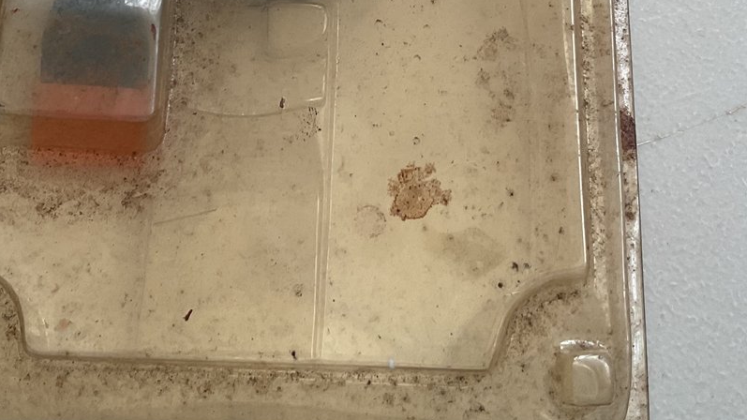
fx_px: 1188
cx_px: 346
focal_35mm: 60
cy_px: -58
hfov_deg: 34.9
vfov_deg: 19.1
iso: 40
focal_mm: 3
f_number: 1.8
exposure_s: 1/120
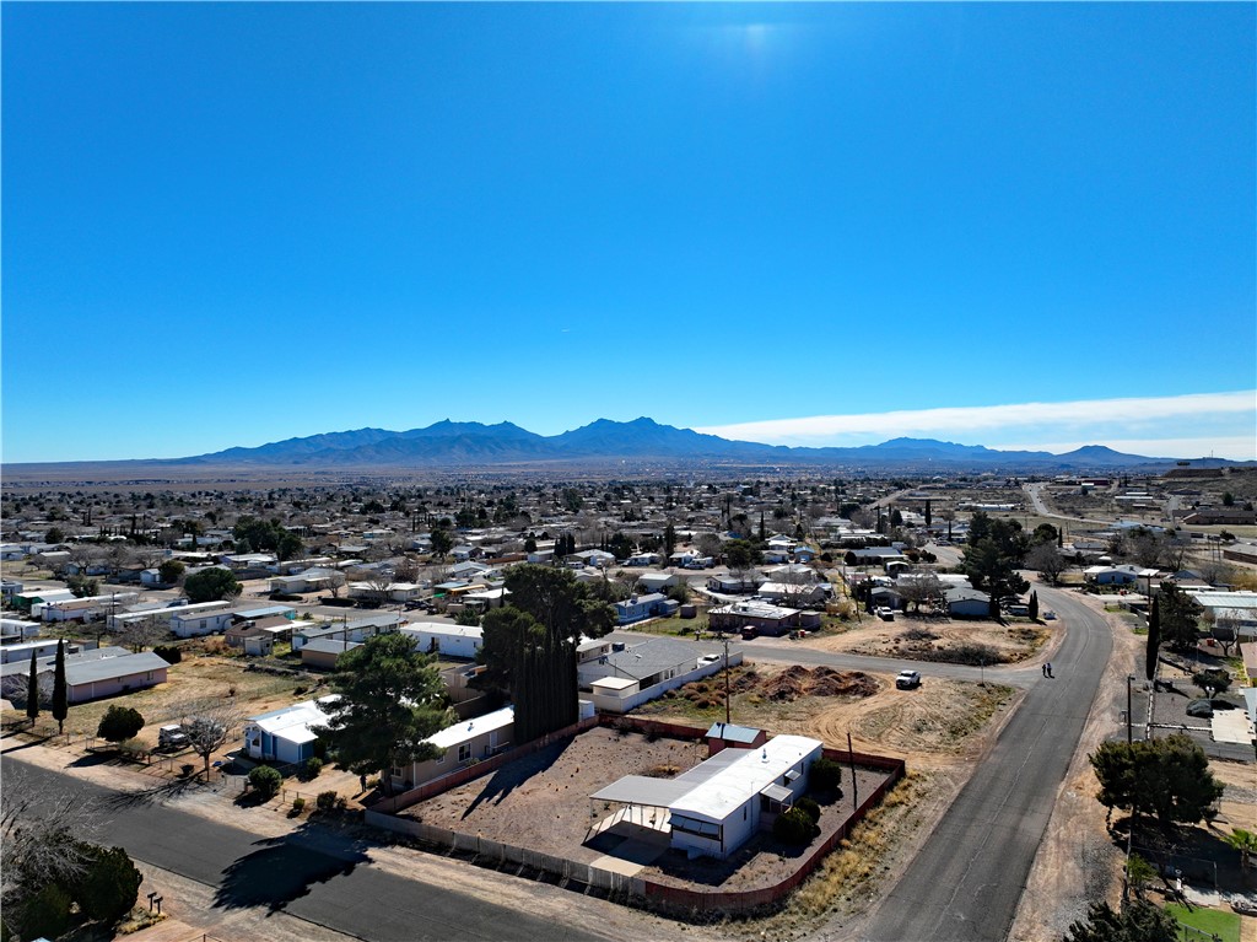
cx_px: 628
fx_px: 871
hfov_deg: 71.6
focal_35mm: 24
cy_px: 471
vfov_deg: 56.8
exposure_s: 1/2500
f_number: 2.8
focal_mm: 12.29
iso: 110
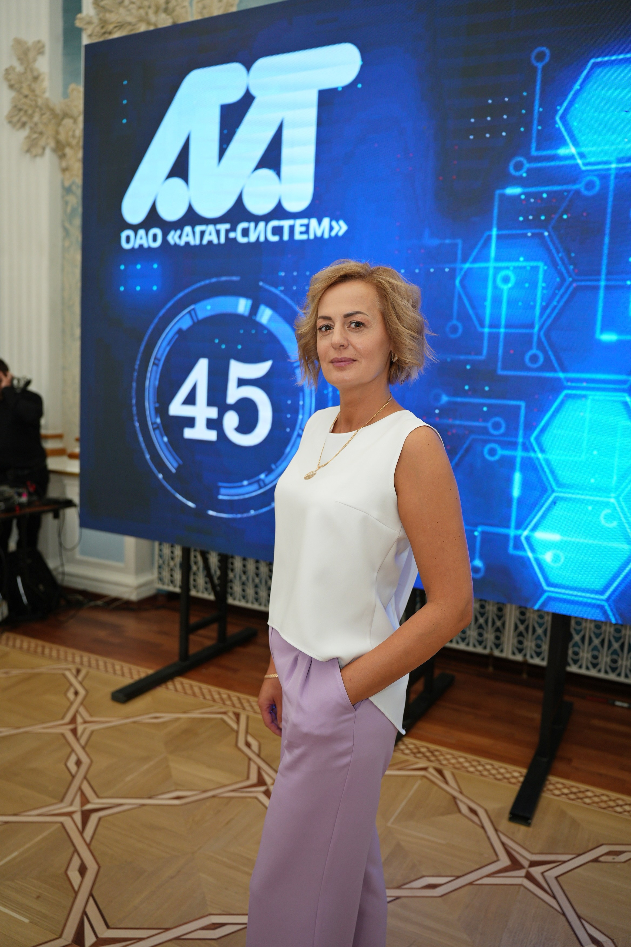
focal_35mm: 28
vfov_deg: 65.5
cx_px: 316
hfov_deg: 46.4
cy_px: 474
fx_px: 736
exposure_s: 1/200
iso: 500
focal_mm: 28
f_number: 2.8
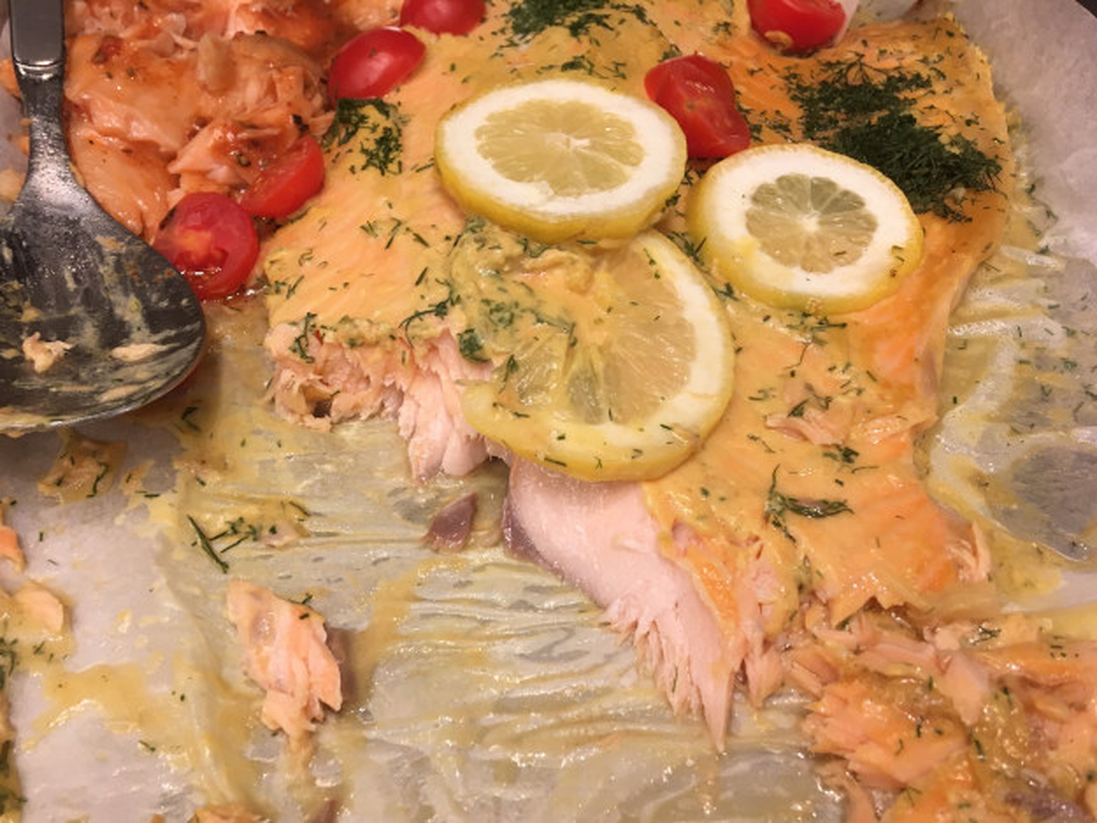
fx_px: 919
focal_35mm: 29
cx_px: 548
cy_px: 412
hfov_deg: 61.7
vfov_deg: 48.2
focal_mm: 4.15
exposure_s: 1/33
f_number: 2.2
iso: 100
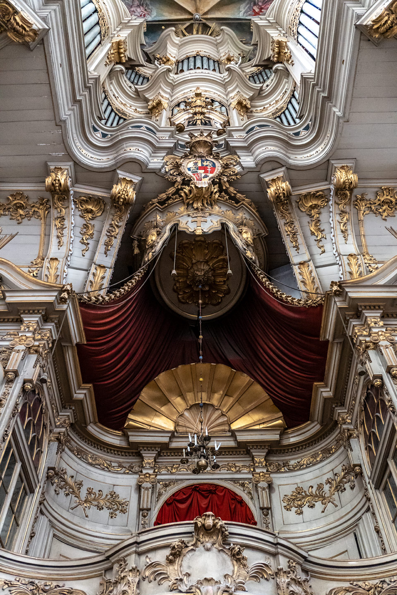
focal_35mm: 31
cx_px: 198
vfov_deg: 59.7
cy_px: 298
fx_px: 519
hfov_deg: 41.9
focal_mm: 20.9
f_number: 2.8
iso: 3200
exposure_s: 1/80
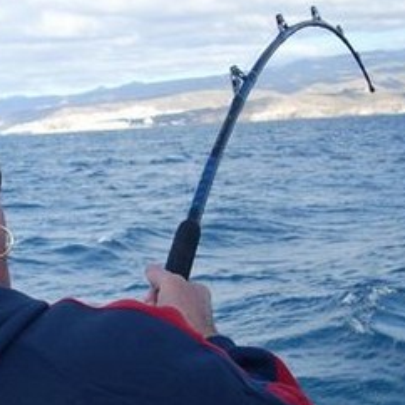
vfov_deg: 20.3
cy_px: 283
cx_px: 100
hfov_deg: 20.2
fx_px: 1125
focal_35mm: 85
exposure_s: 1/155
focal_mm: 6.2
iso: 64
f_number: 5.6
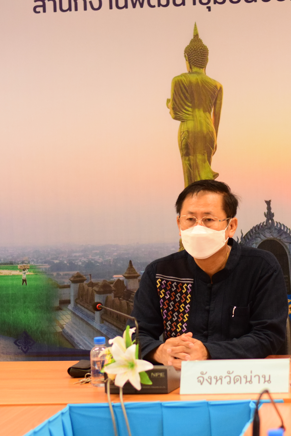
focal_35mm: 113
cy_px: 218
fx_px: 1370
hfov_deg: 12.1
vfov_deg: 18.1
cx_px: 243
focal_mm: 50
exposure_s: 1/400
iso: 2000
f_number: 2.5
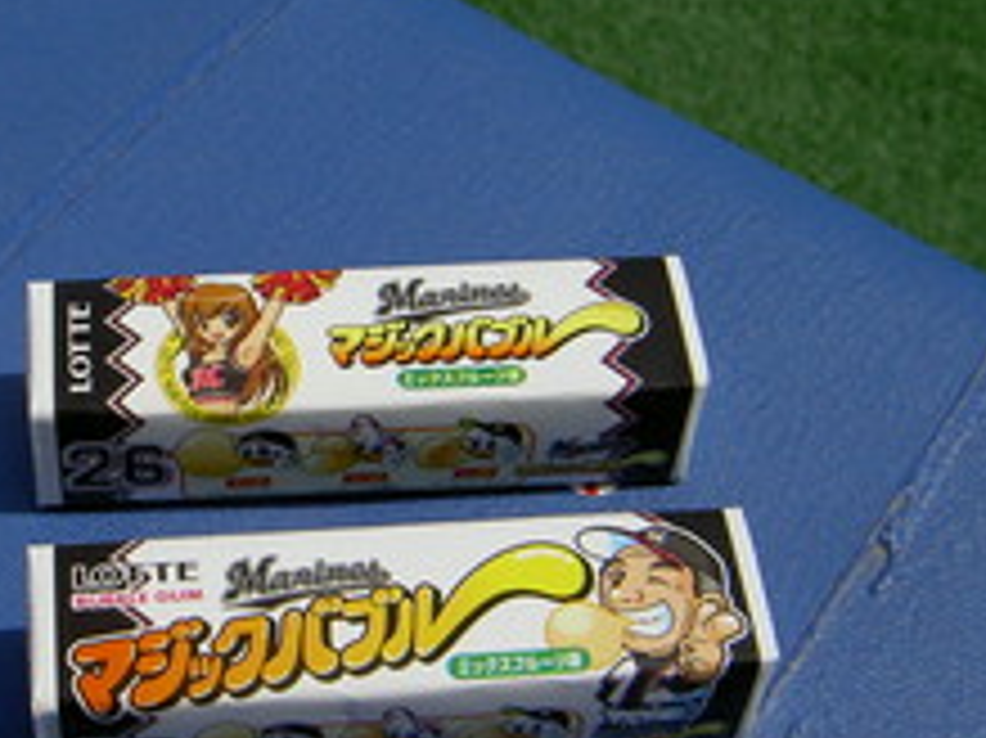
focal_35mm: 70
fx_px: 1993
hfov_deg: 27.4
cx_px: 243
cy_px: 342
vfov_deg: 21.0
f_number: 4.7
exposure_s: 1/1000
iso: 50
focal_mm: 5.6
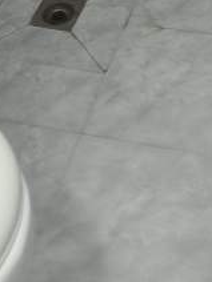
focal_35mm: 116
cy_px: -400
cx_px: 119
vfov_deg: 12.9
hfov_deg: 12.8
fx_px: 947
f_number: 1.7
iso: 250
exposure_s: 1/100
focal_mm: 5.35
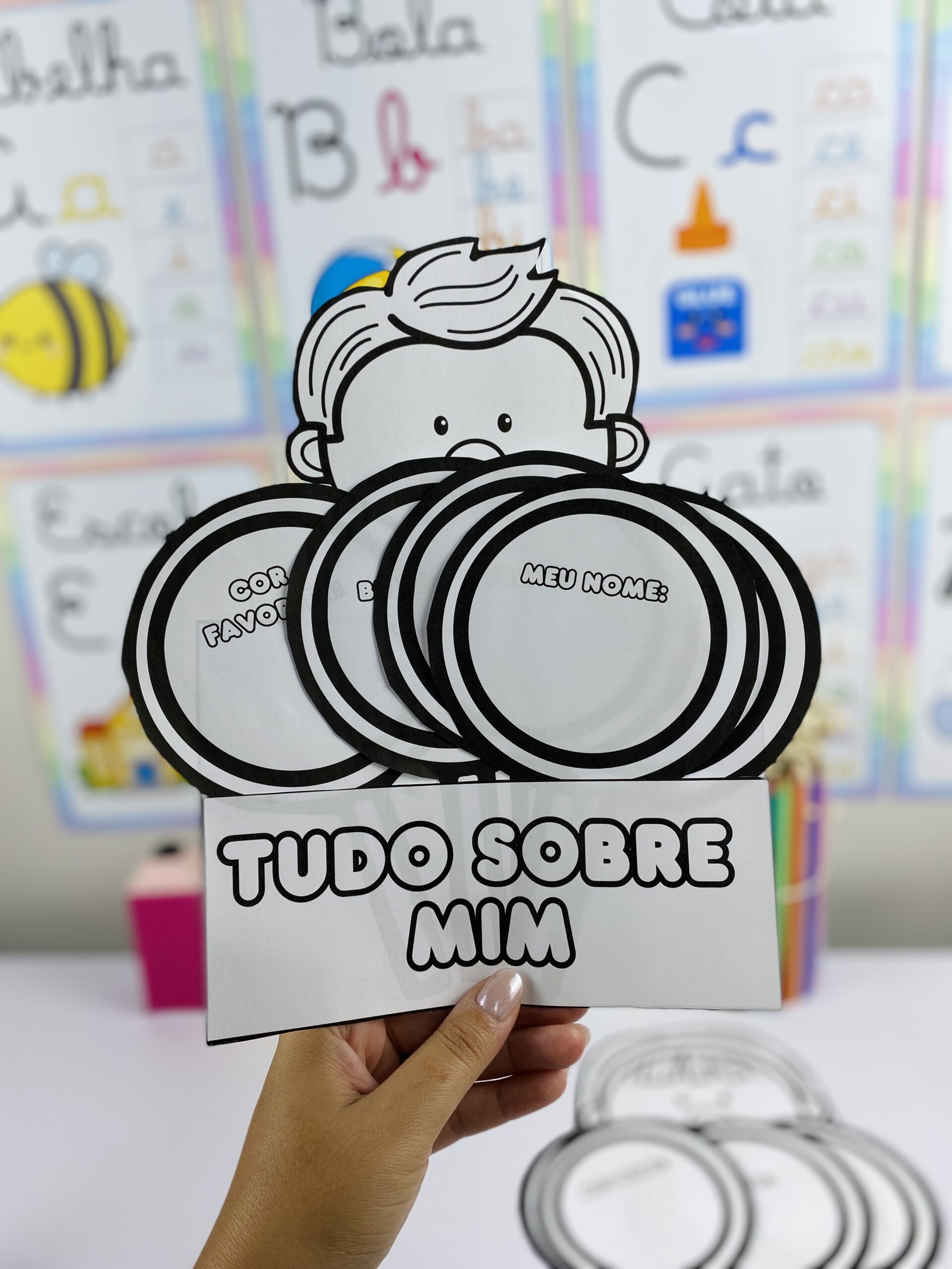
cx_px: 476
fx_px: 953
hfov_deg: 53.1
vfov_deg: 67.3
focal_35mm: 26
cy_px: 634
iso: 32
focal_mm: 4.25
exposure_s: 1/186
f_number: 1.8
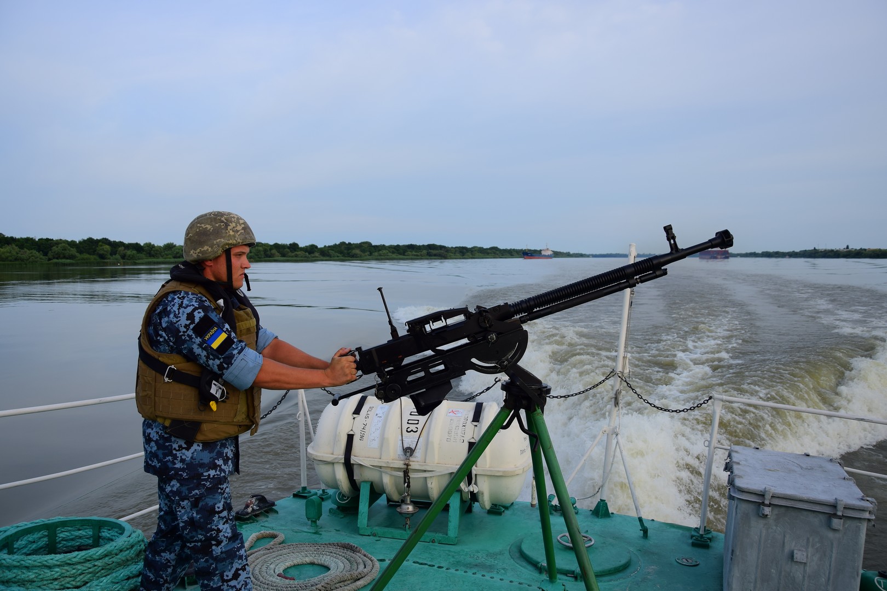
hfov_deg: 67.4
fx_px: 665
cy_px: 296
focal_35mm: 27
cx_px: 444
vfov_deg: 47.9
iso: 100
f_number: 5.6
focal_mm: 18
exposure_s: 1/320
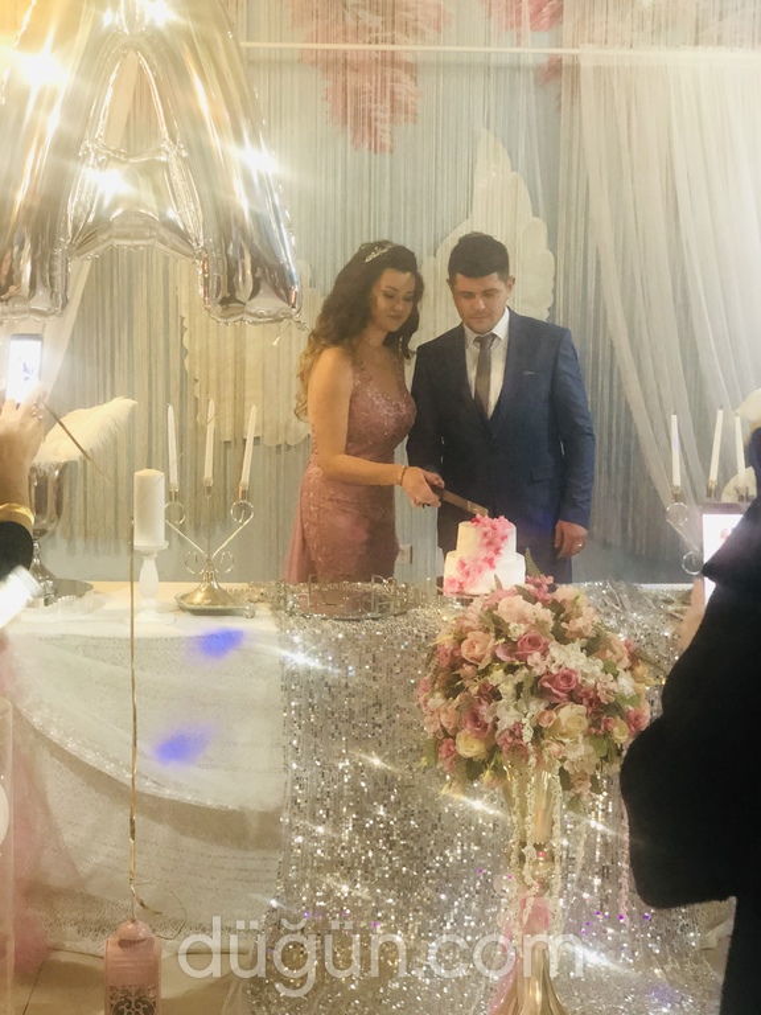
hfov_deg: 28.0
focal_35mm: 52
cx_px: 380
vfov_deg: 36.8
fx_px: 1524
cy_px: 508
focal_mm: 6
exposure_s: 1/8
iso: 200
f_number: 2.4
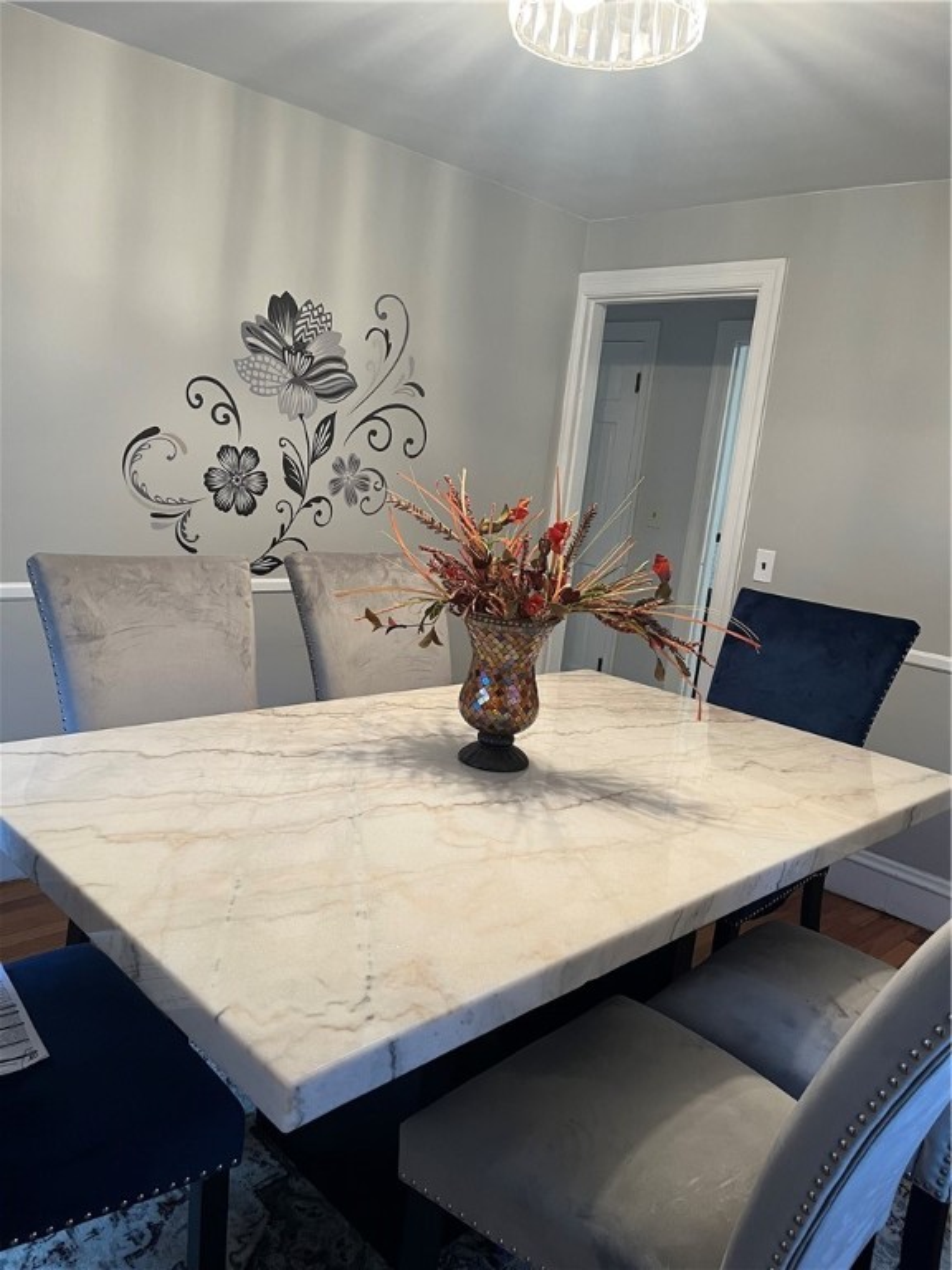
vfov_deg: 67.3
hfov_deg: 53.1
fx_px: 953
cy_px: 635
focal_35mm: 26
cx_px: 476
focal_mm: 5.1
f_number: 1.6
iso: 200
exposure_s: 1/60
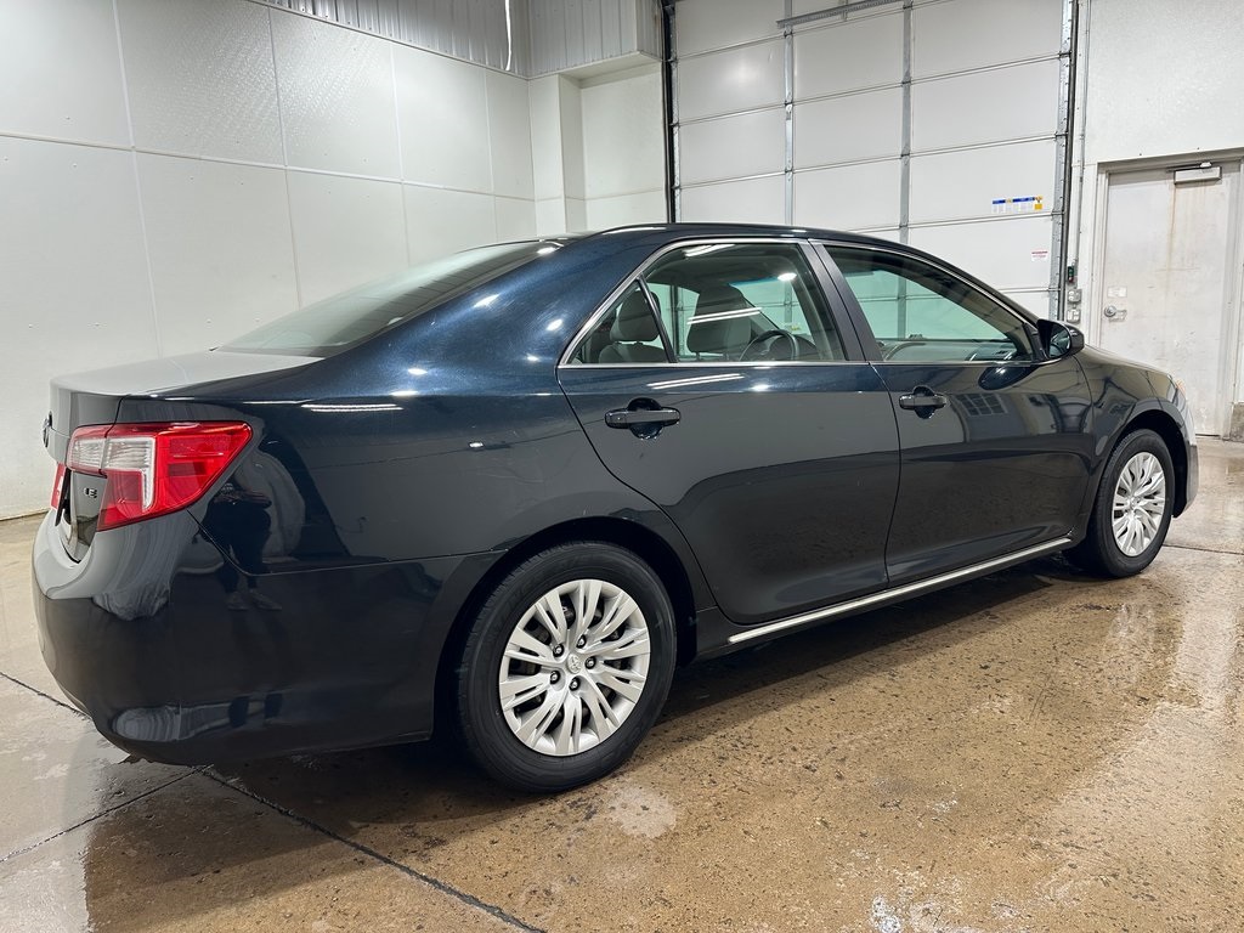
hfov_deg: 71.6
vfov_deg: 56.8
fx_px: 862
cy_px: 466
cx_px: 622
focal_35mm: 24
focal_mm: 6.86
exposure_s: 1/120
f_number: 1.78
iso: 80
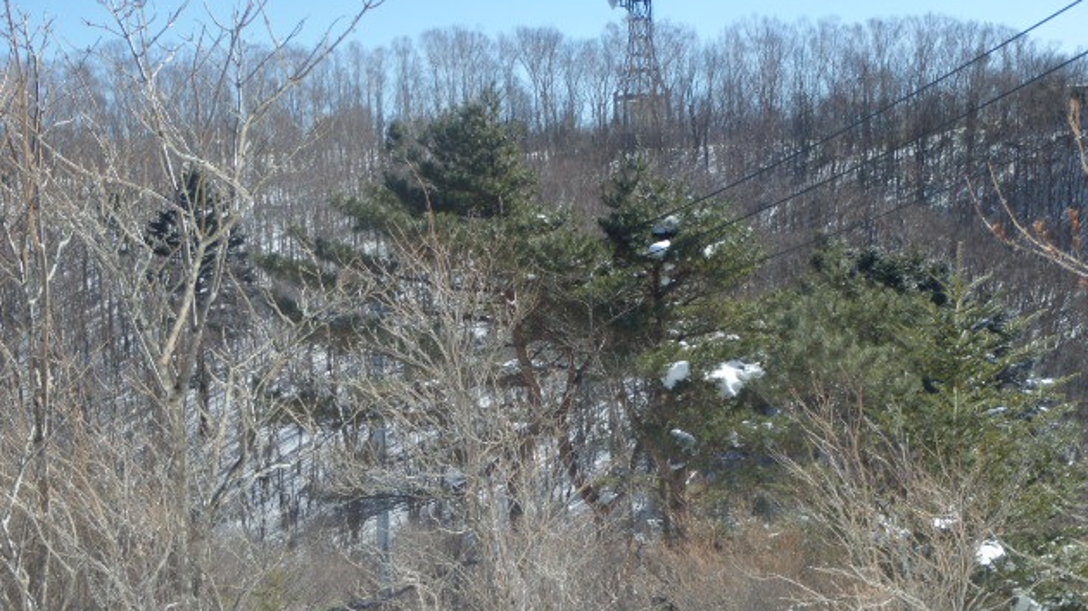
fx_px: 1788
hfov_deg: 33.8
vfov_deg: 19.4
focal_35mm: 62
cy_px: 307
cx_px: 537
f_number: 5.1
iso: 125
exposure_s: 1/500
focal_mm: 10
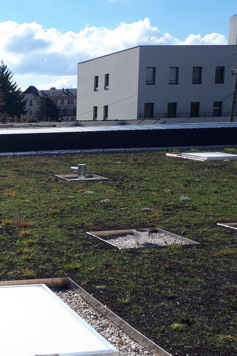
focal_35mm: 49
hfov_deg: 24.8
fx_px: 484
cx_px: -49
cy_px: 194
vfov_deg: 40.3
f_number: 1.9
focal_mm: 3.6
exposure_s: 1/1764
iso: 40
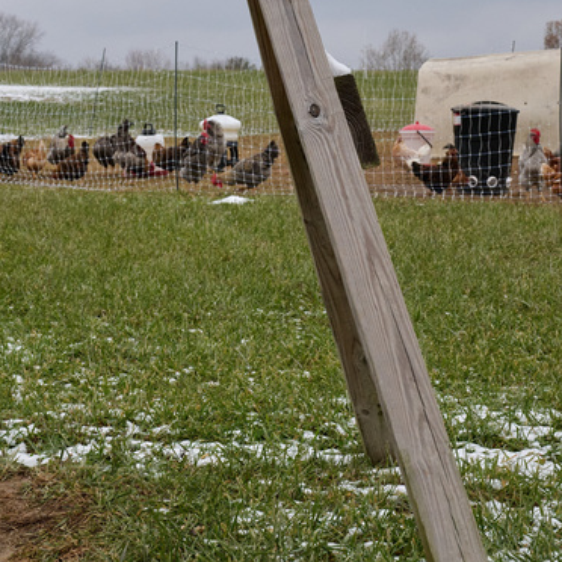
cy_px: 82
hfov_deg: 15.8
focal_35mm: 110
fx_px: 2020
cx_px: 153
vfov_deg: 15.7
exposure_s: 1/1000
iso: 1600
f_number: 8
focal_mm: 47
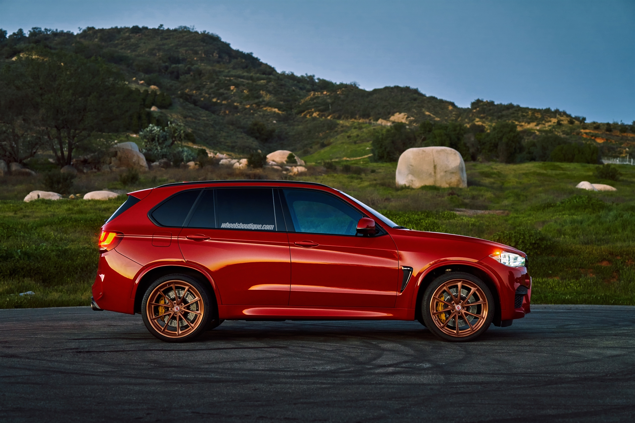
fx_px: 935
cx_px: 318
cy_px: 212
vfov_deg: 25.5
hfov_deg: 37.5
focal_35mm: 53
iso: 1250
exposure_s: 1/15
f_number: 2.8
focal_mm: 53
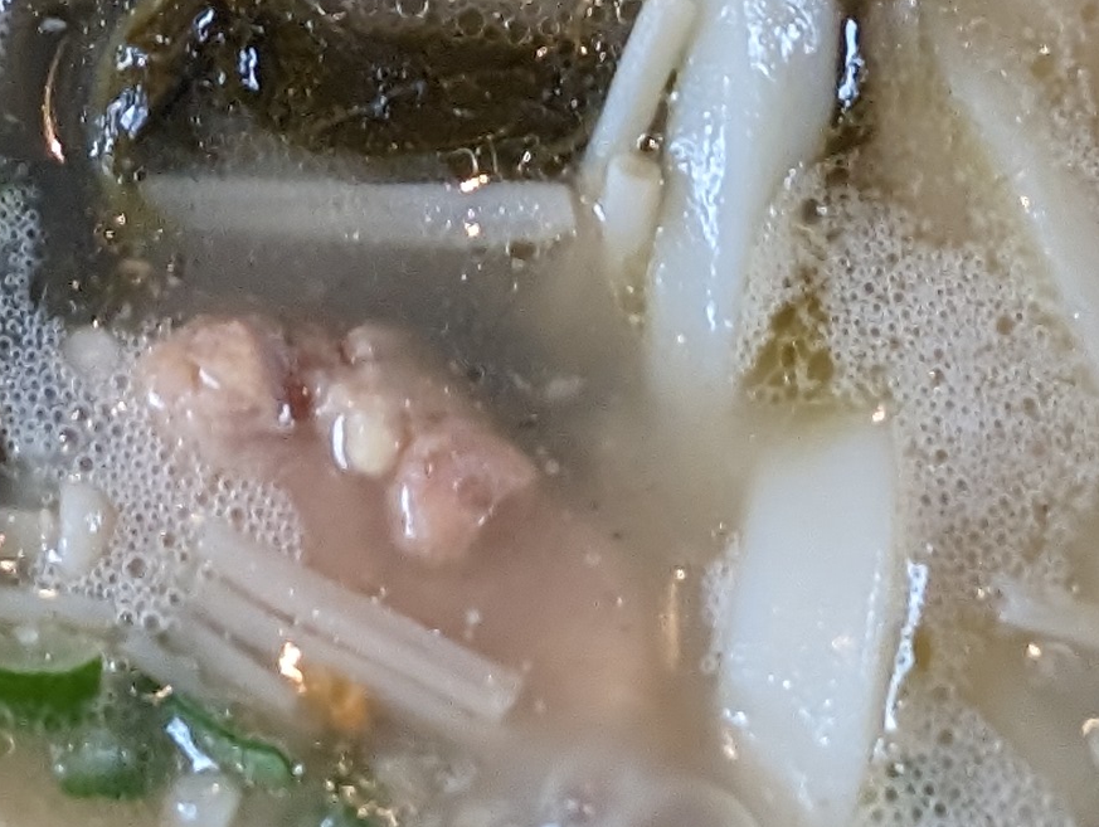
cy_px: -590
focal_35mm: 229
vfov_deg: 6.4
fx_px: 7279
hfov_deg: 8.6
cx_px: -4
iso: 99
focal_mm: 6.9
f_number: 1.68
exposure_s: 1/60
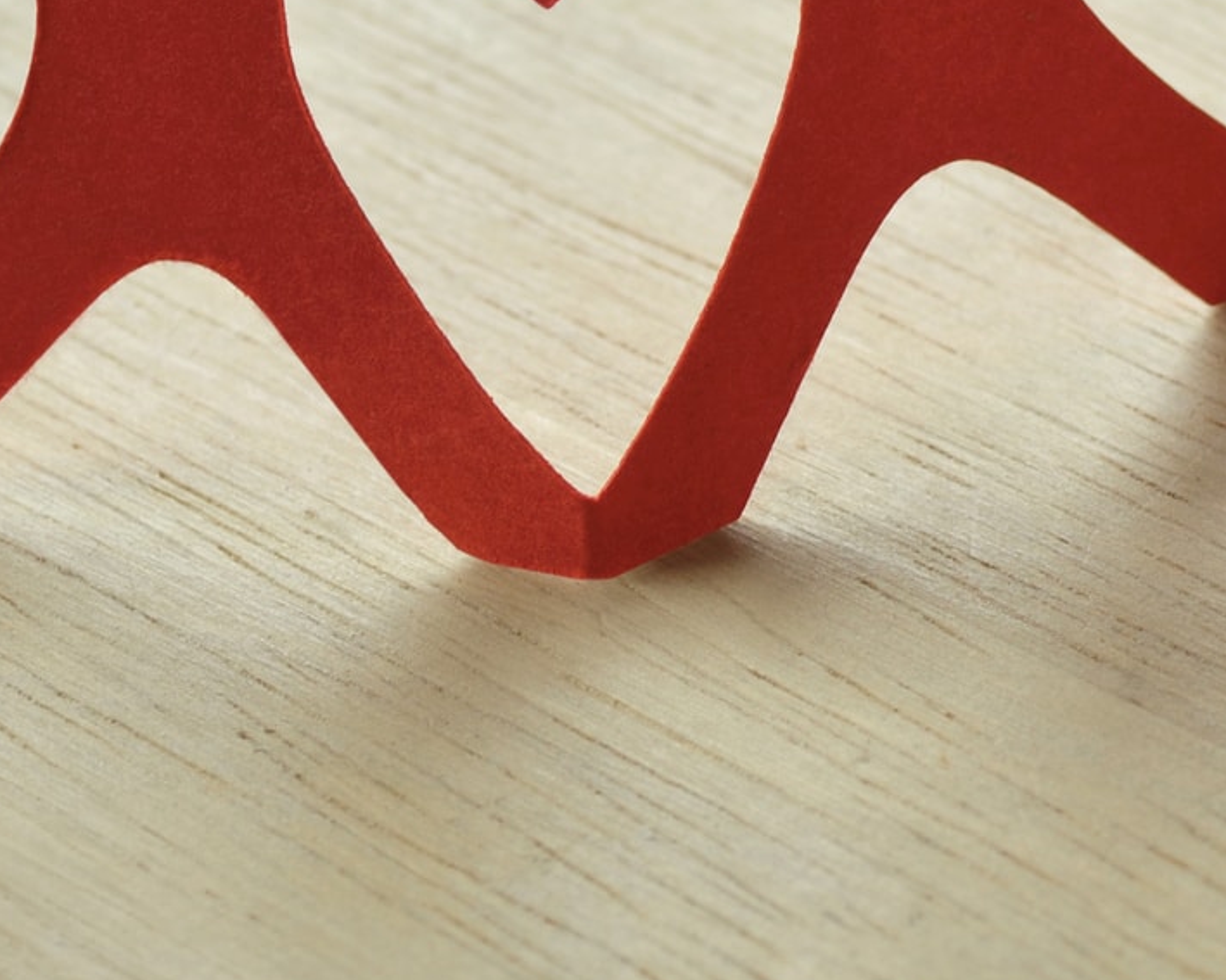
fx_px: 13750
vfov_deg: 4.1
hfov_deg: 5.1
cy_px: 12
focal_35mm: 379
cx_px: 1735
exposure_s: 1/8
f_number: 11
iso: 100
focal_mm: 90
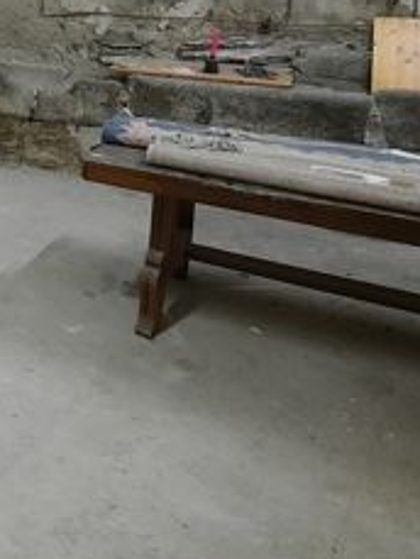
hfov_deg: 29.3
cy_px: 27
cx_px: -121
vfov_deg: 41.8
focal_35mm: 40
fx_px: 646
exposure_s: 1/25
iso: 400
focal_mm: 1.74
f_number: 2.2
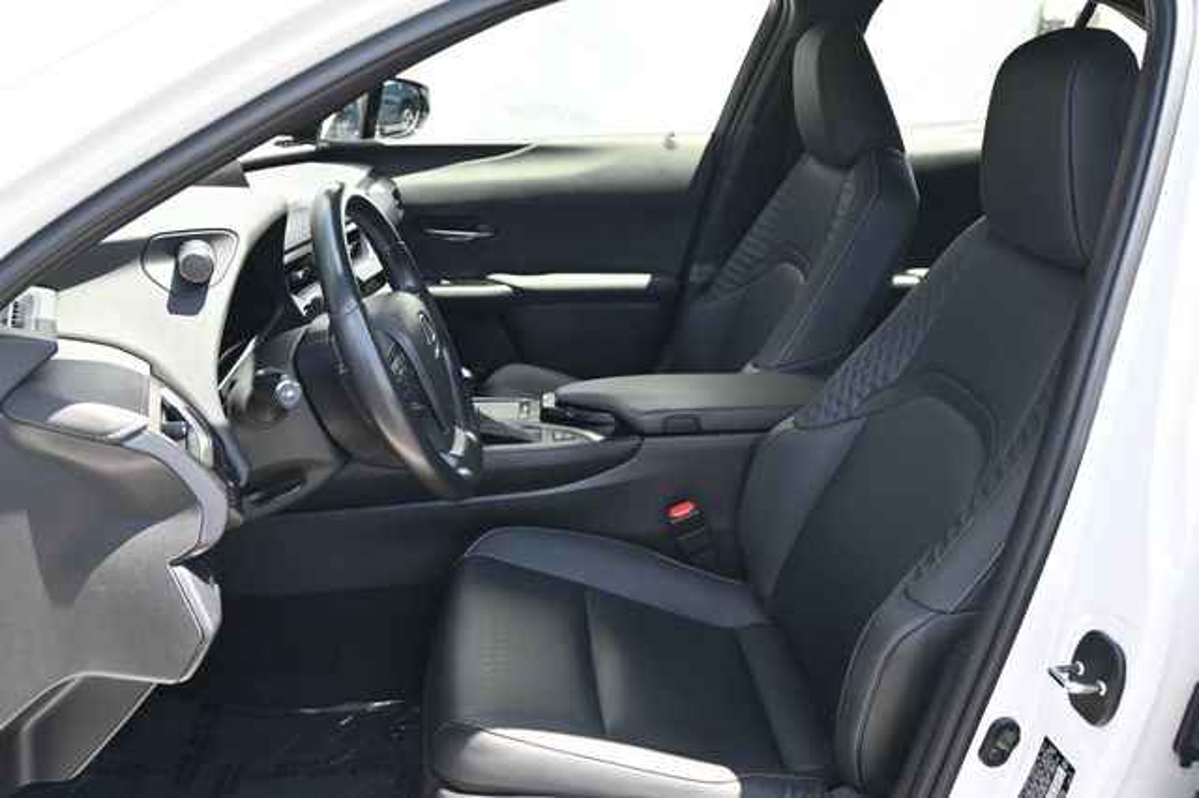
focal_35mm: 30
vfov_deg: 43.6
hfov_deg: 62.0
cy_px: 399
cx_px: 600
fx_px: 999
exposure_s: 1/250
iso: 400
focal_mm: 20
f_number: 4
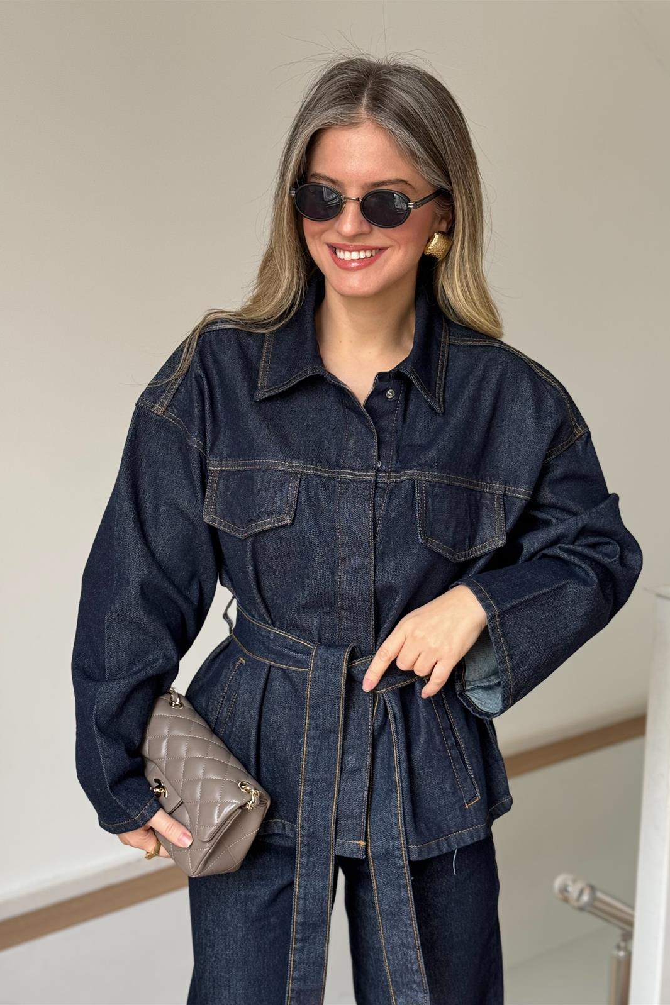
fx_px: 1396
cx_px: 347
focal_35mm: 50
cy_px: 502
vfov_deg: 39.6
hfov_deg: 27.0
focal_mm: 6.76
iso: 64
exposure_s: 1/50
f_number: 1.78
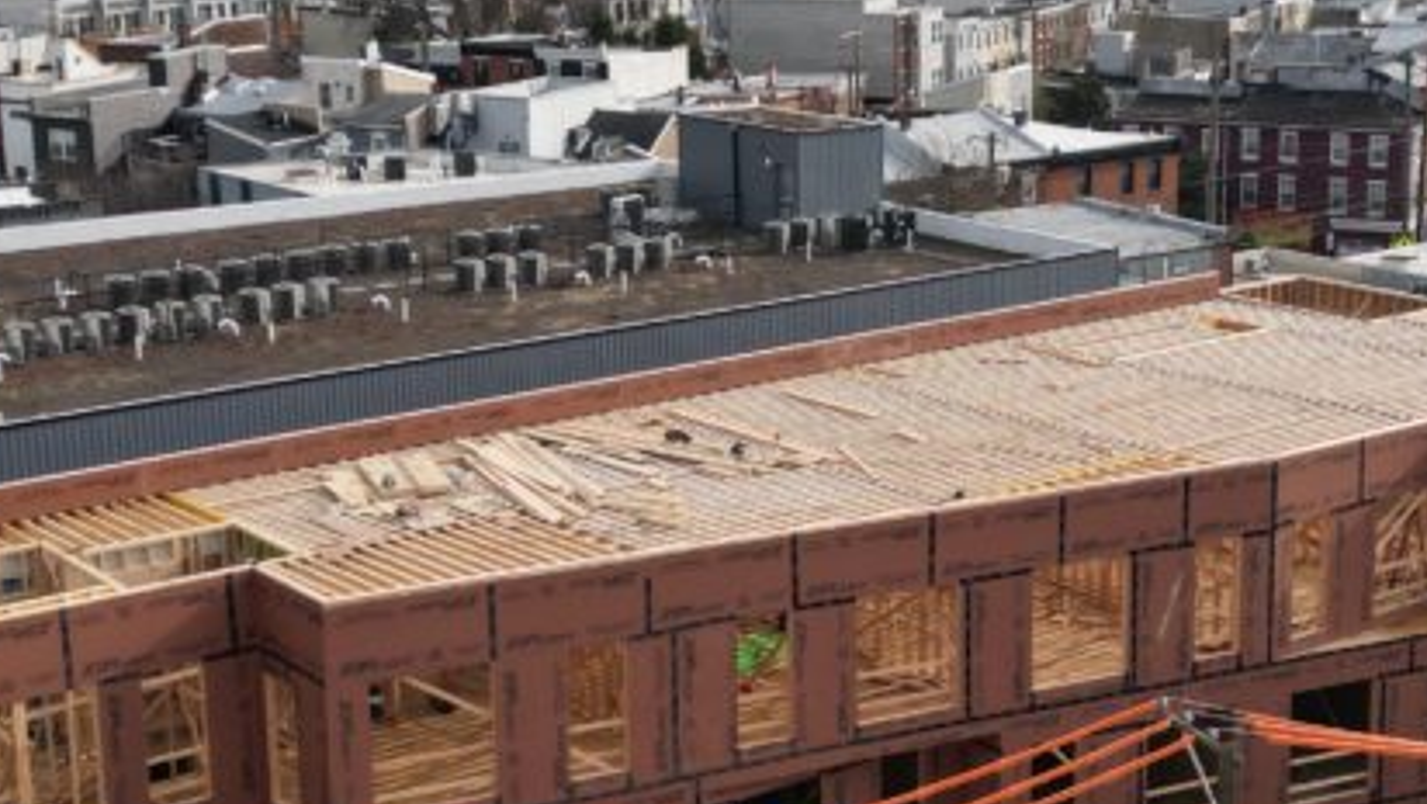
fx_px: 2460
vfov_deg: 18.6
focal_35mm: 65
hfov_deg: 32.2
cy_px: 412
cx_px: 890
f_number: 1.7
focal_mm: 6.72
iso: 140
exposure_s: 1/4000
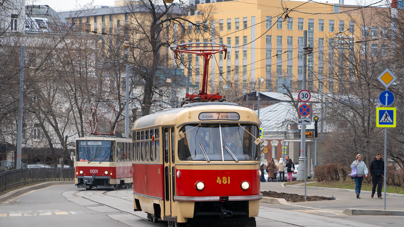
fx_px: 2003
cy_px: 129
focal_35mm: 187
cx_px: 202
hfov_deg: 11.5
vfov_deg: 6.5
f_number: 7.1
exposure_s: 1/400
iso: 400
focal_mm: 178
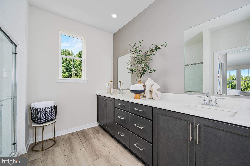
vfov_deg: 81.1
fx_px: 97
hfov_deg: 104.3
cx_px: 125
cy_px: 83
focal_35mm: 14
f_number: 8
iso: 400
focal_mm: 14
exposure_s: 1/180
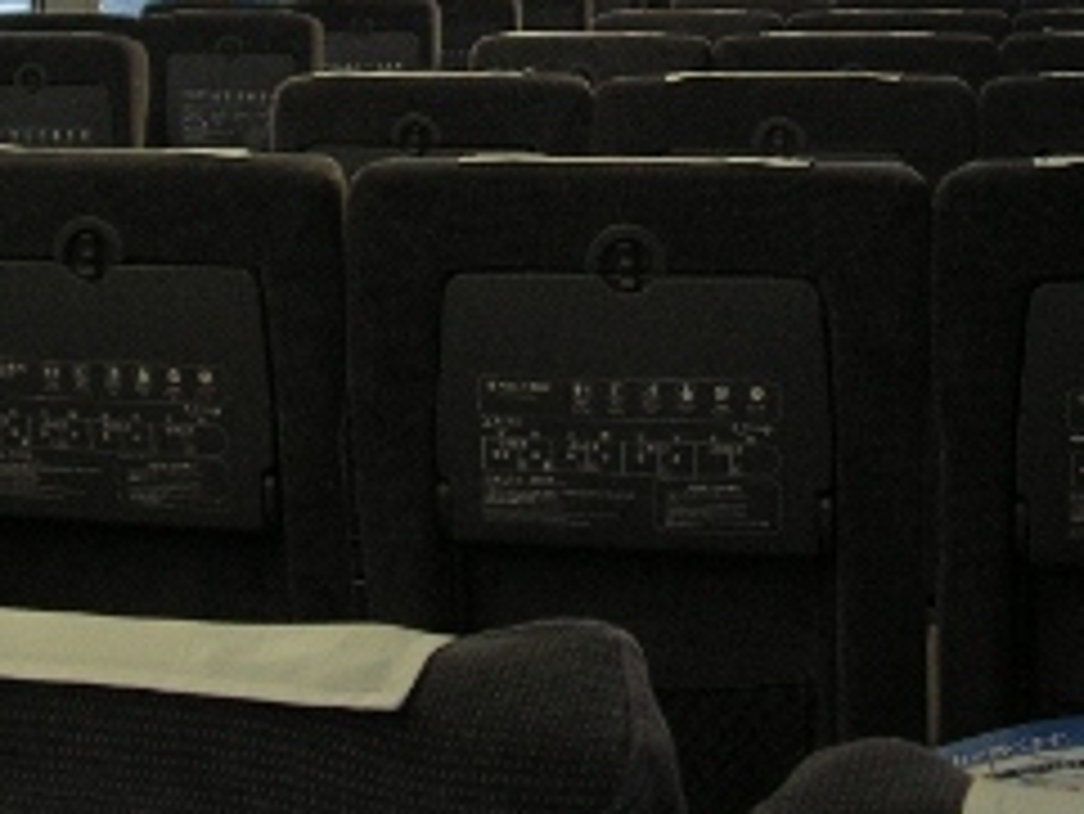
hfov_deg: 28.9
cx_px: 643
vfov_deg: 21.6
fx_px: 2099
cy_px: 144
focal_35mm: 67
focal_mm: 6
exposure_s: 1/40
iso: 160
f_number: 3.2
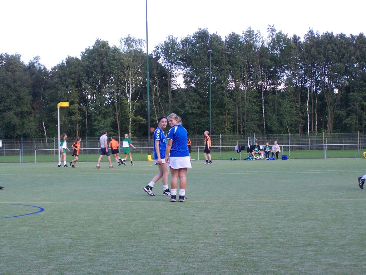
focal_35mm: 82
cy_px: 138
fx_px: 867
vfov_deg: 18.0
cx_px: 183
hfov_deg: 23.8
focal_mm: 13.7
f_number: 3.2
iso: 160
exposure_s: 1/400
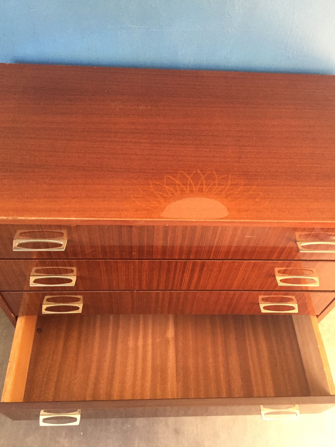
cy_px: 224
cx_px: 168
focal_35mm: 29
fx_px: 374
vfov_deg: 61.7
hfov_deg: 48.2
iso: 250
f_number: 2.2
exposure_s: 1/25
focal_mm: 4.15
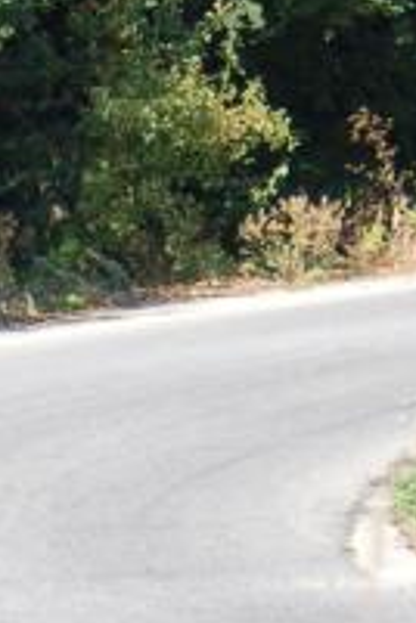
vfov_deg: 4.8
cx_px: -450
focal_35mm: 427
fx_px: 7401
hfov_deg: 3.2
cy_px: 274
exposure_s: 1/1000
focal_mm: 56
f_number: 4.8
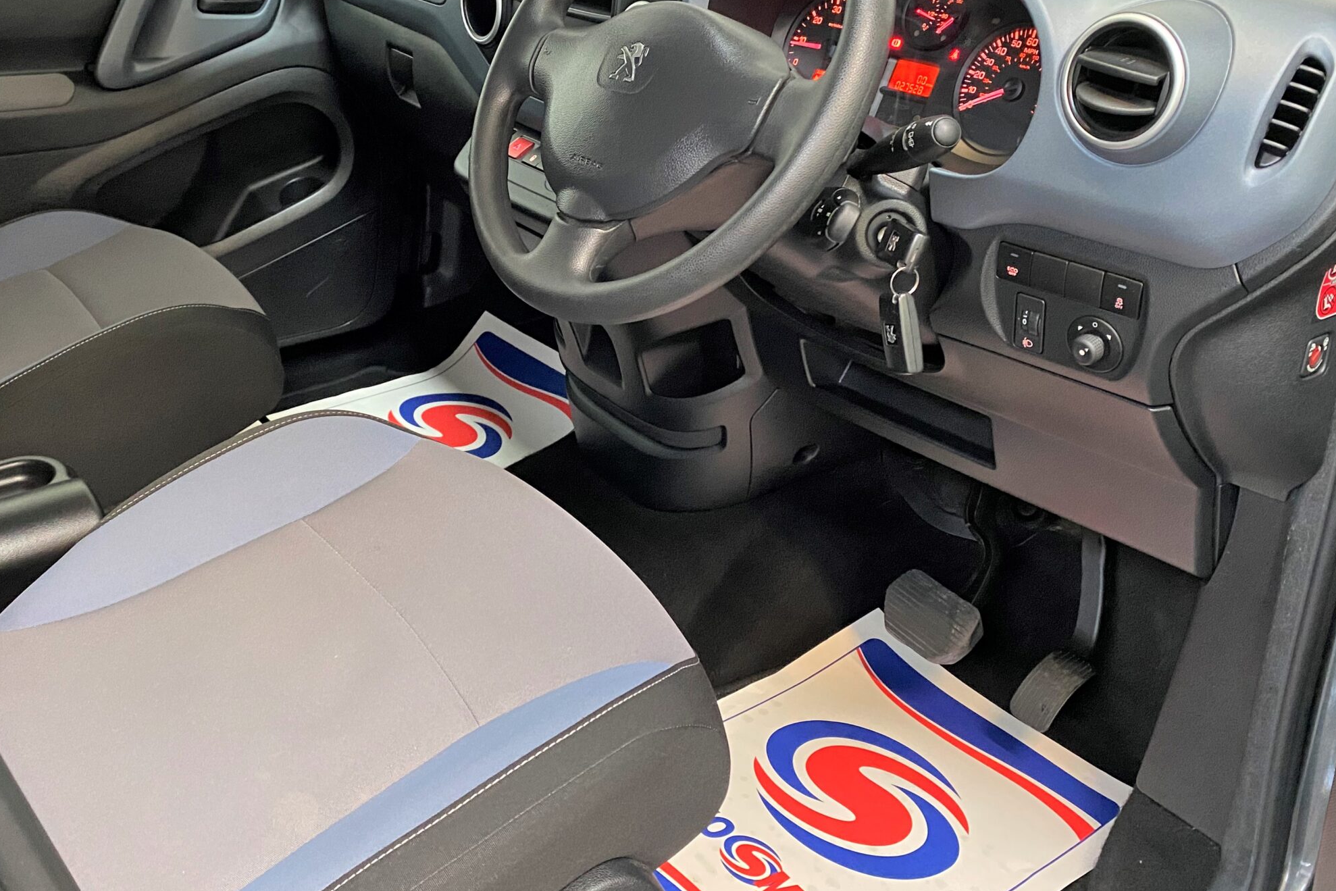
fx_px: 1299
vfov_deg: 37.6
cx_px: 556
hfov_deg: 54.2
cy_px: 322
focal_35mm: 35
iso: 400
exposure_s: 1/33
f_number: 1.8
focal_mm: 4.25
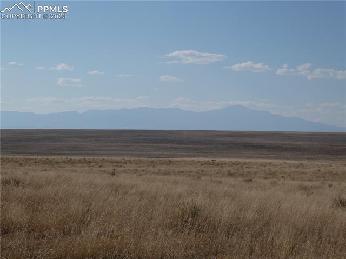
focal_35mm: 90
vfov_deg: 16.4
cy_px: 130
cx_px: 173
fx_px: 899
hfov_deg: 21.8
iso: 80
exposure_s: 1/1000
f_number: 5.6
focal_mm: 16.1
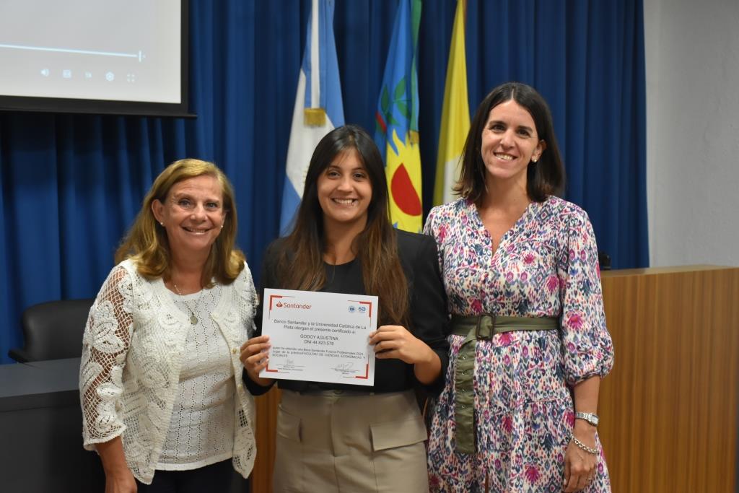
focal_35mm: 63
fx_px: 1293
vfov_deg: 21.6
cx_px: 370
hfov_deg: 31.9
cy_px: 246
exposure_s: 1/100
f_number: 5
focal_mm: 42
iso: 1600
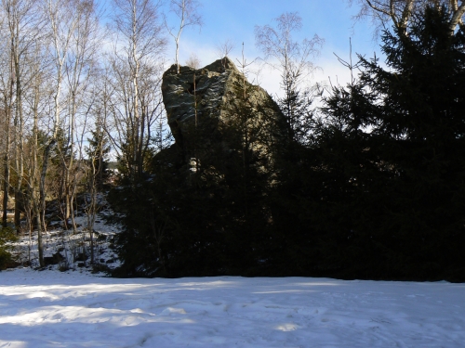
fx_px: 752
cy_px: 174
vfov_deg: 26.1
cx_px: 232
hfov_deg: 34.3
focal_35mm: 56
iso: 80
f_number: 5.6
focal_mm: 9.3
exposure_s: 1/400
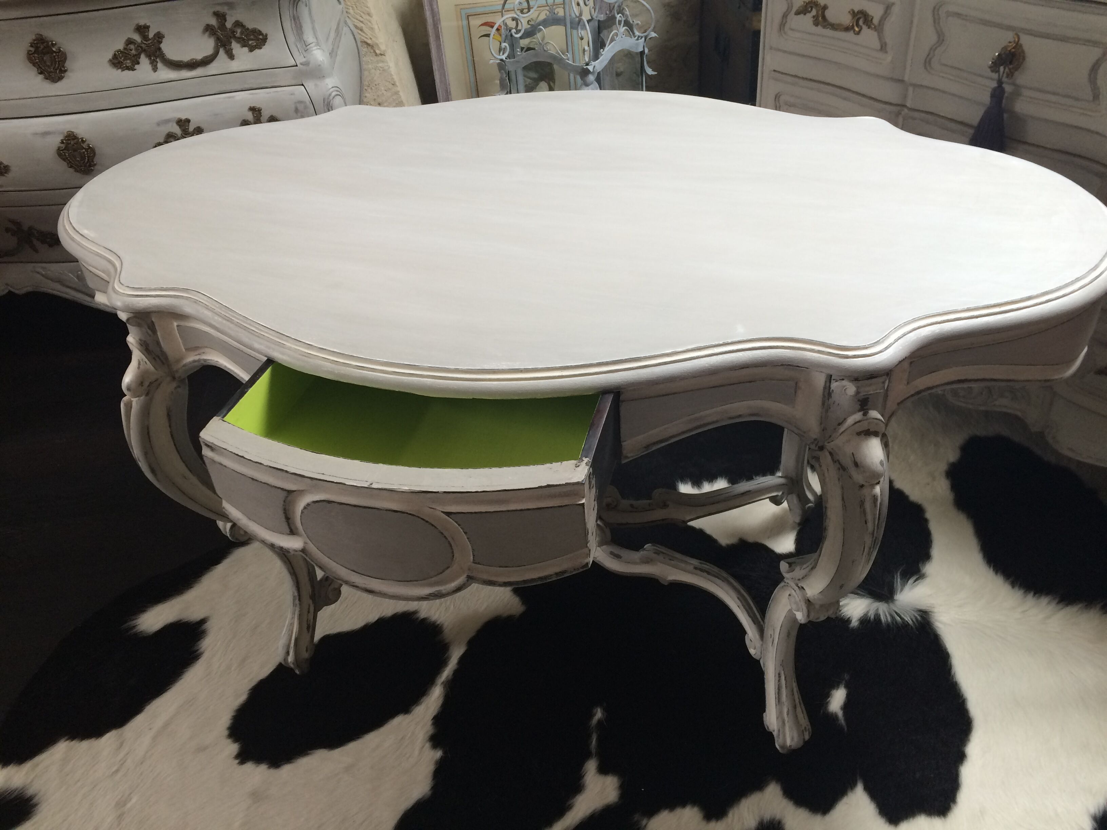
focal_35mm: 29
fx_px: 927
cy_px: 415
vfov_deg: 48.2
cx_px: 554
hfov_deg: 61.7
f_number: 2.2
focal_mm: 4.15
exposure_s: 1/30
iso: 80
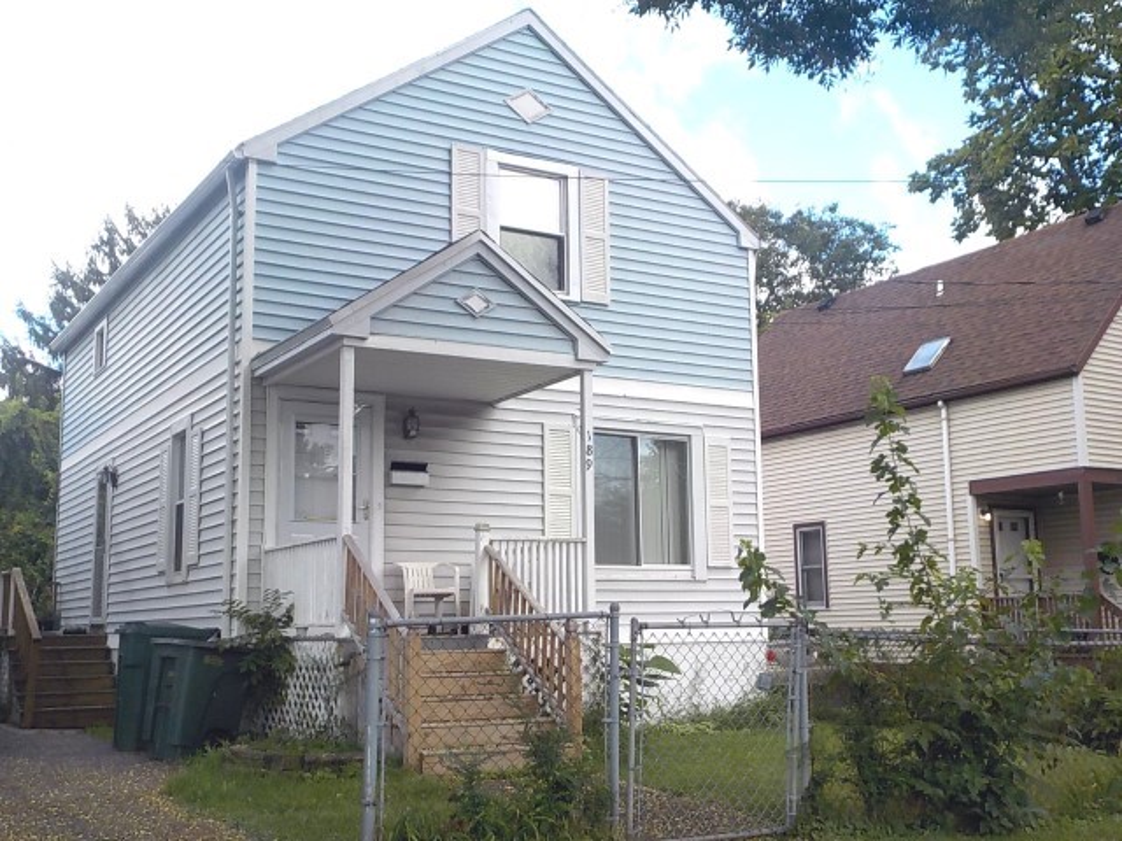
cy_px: 420
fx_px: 1232
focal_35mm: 38
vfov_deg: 37.7
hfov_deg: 49.0
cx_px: 561
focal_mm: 5.2
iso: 125
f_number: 3.7
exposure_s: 1/500
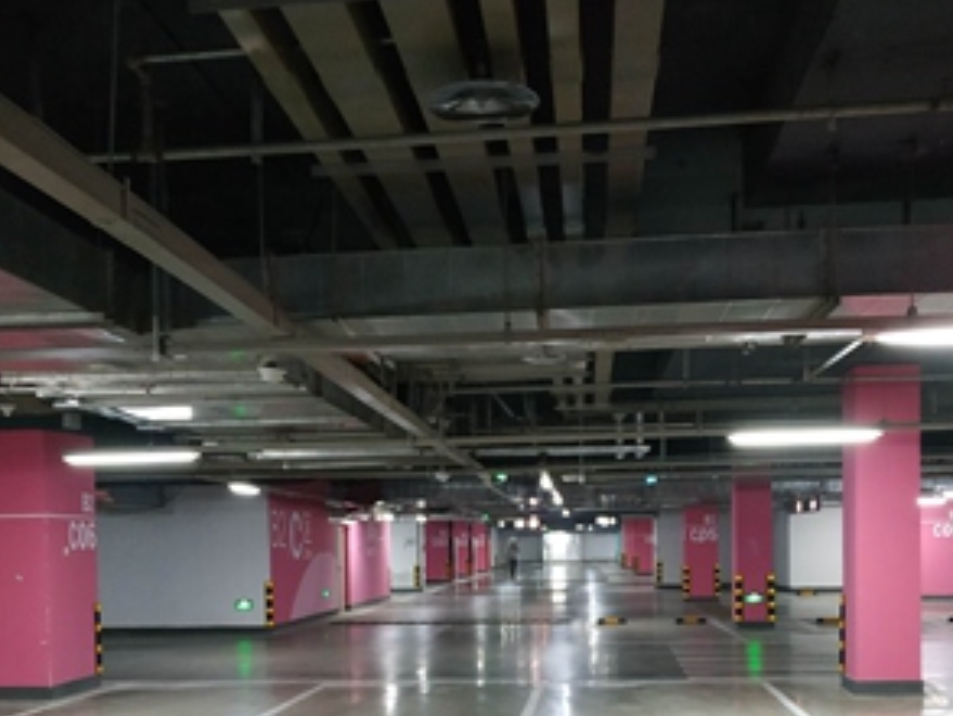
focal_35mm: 41
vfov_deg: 34.1
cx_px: 452
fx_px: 1129
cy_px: 574
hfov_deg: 45.7
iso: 1000
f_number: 1.9
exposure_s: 1/20
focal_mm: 3.94
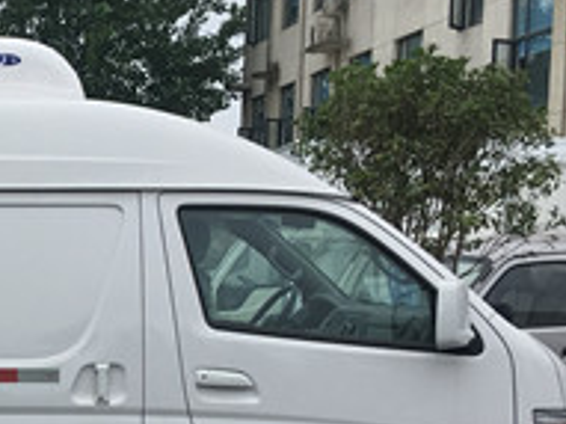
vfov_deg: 13.5
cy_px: 421
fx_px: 1765
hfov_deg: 17.2
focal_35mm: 108
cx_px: -160
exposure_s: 1/1131
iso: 25
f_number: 2.2
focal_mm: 4.15
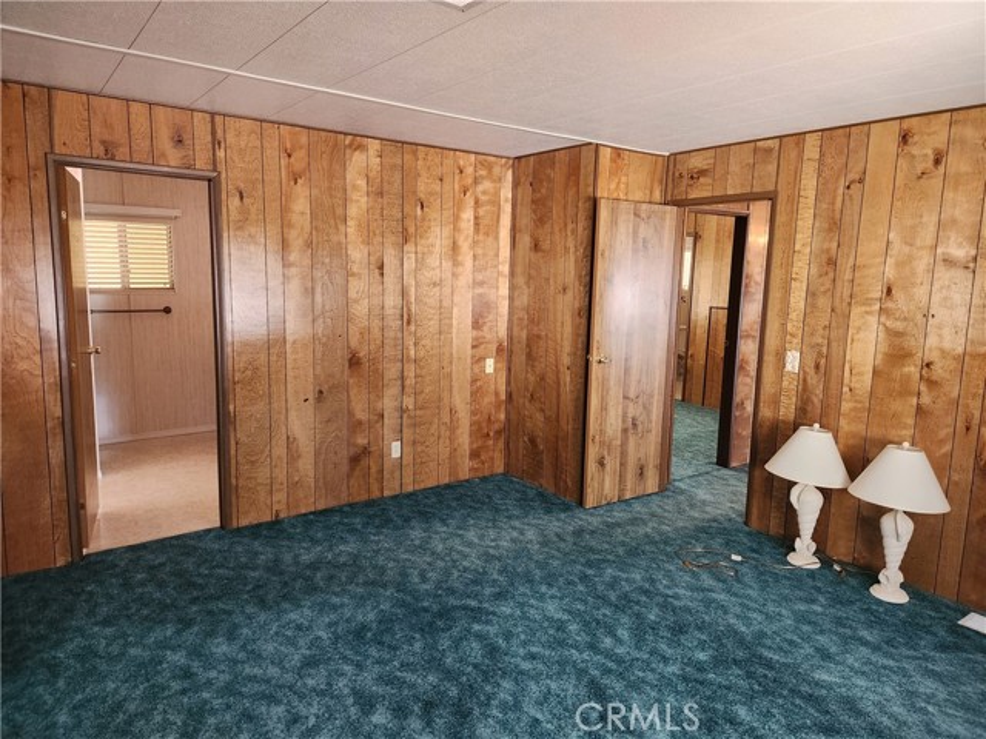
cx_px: 493
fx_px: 655
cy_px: 370
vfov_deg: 58.9
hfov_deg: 73.9
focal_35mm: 23
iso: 640
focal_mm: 5.4
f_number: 1.8
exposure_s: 1/120
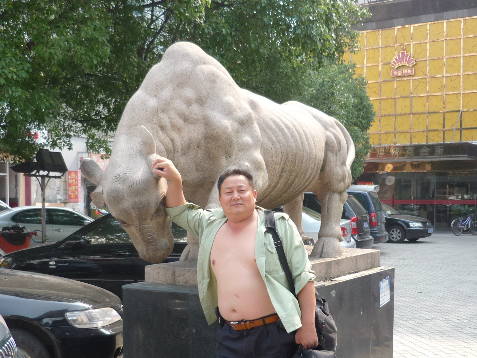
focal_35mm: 48
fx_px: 661
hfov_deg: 39.6
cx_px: 253
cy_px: 223
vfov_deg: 30.1
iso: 100
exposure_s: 1/320
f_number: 2.8
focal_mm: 5.5
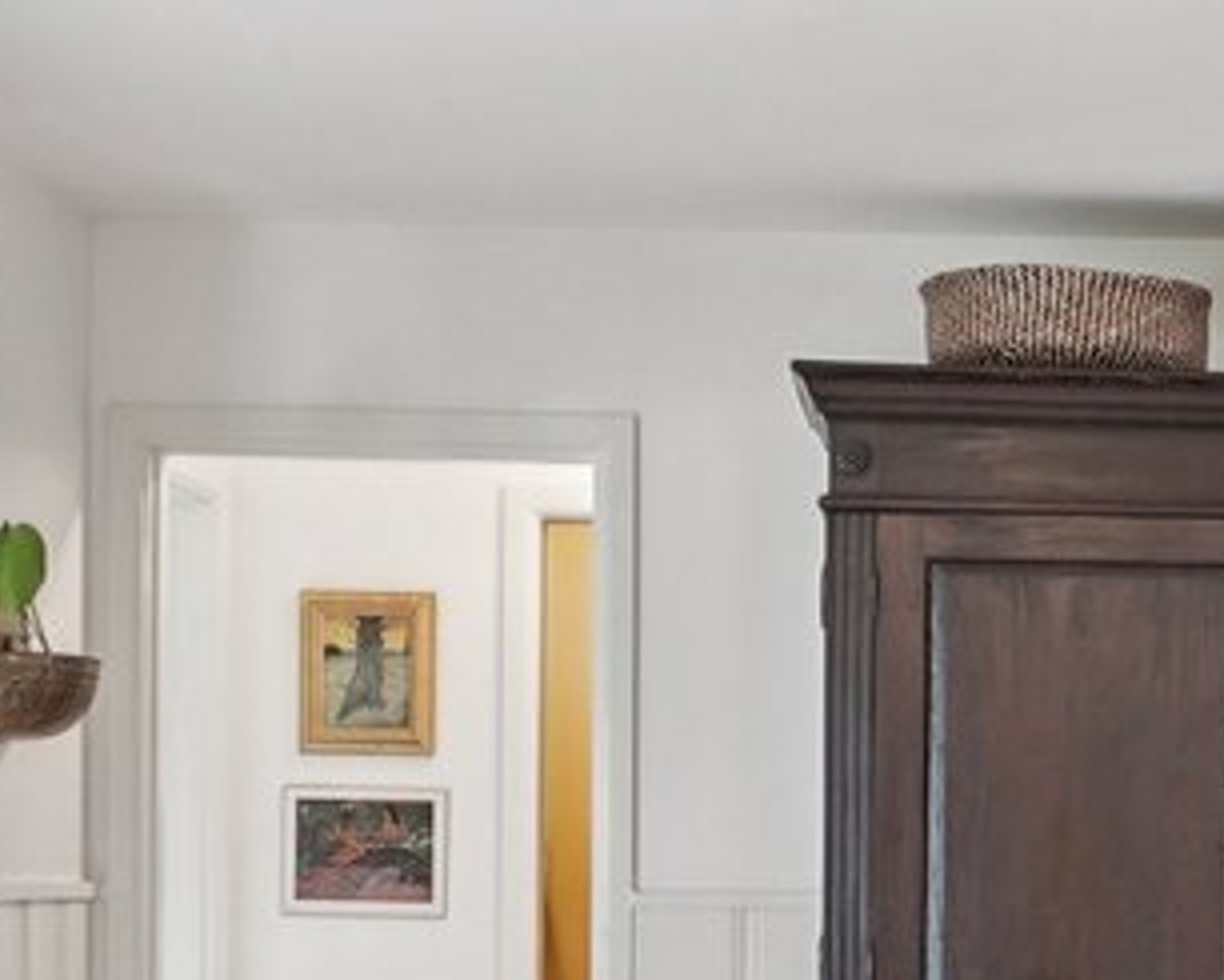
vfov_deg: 17.2
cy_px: 882
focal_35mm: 88
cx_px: 1124
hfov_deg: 21.2
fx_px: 3189
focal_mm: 14
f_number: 8
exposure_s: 1/8
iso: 400
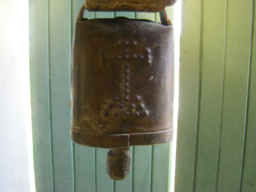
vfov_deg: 36.8
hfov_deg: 47.9
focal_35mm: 39
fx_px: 288
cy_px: 95
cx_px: 129
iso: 400
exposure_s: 1/50
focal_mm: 6.3
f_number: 3.5
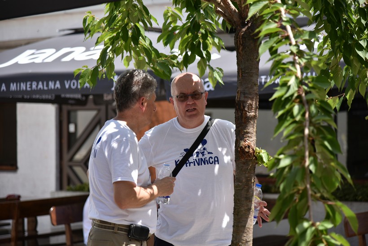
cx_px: 184
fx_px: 1073
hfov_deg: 19.5
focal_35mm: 105
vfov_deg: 13.0
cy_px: 123
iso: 320
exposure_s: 1/2000
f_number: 4
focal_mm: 105
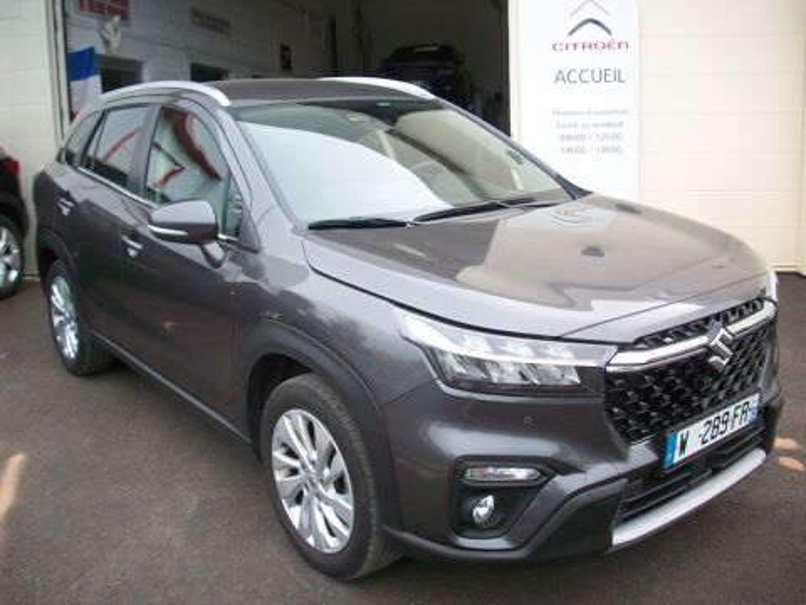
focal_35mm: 37
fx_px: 862
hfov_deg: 50.1
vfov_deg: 38.7
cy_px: 302
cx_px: 403
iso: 80
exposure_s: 1/242
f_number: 2.8
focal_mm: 6.2
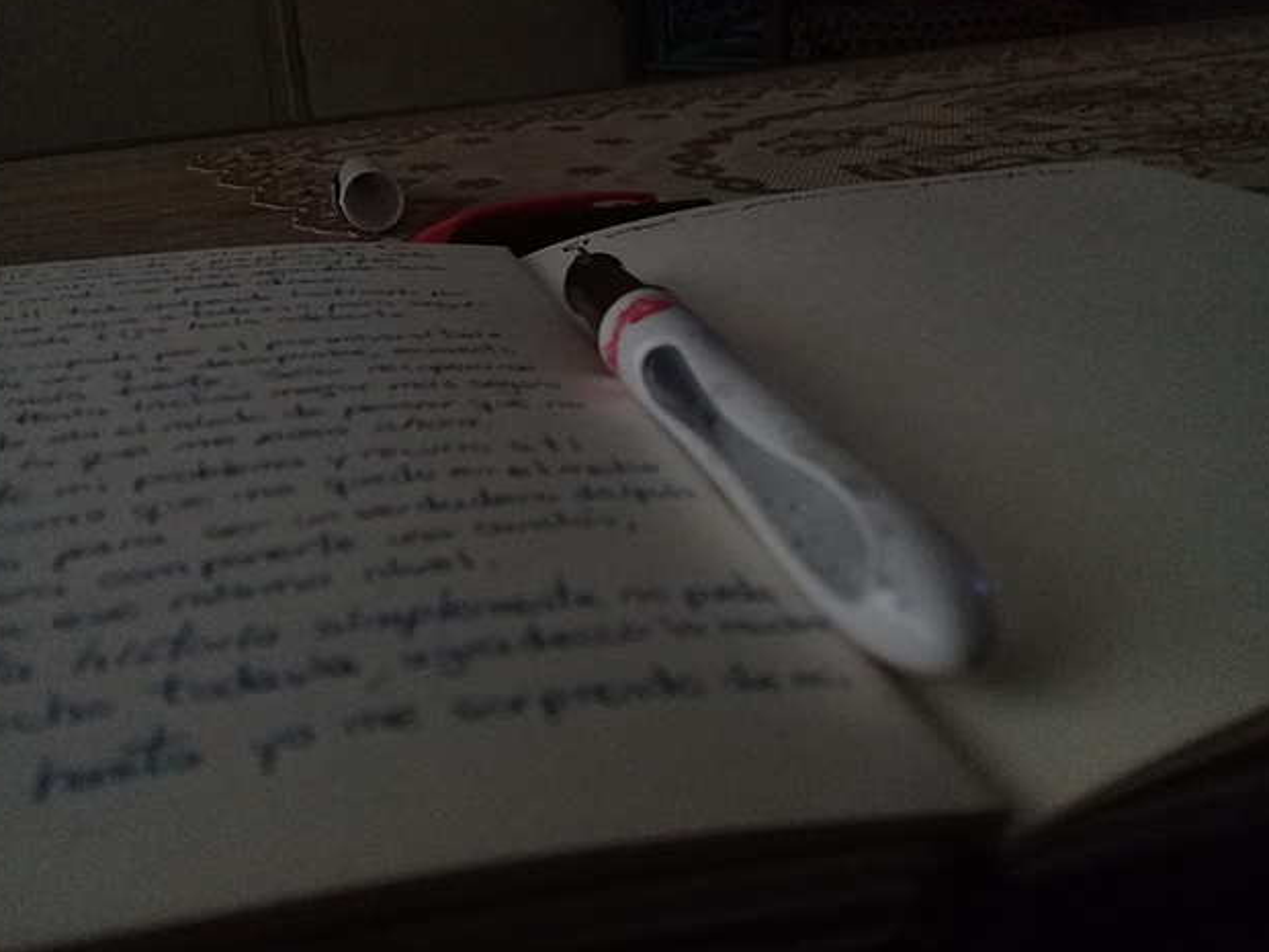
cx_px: 626
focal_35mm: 32
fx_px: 1173
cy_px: 465
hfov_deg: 56.8
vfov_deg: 44.2
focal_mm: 3.3
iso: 320
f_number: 2.2
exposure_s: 1/17
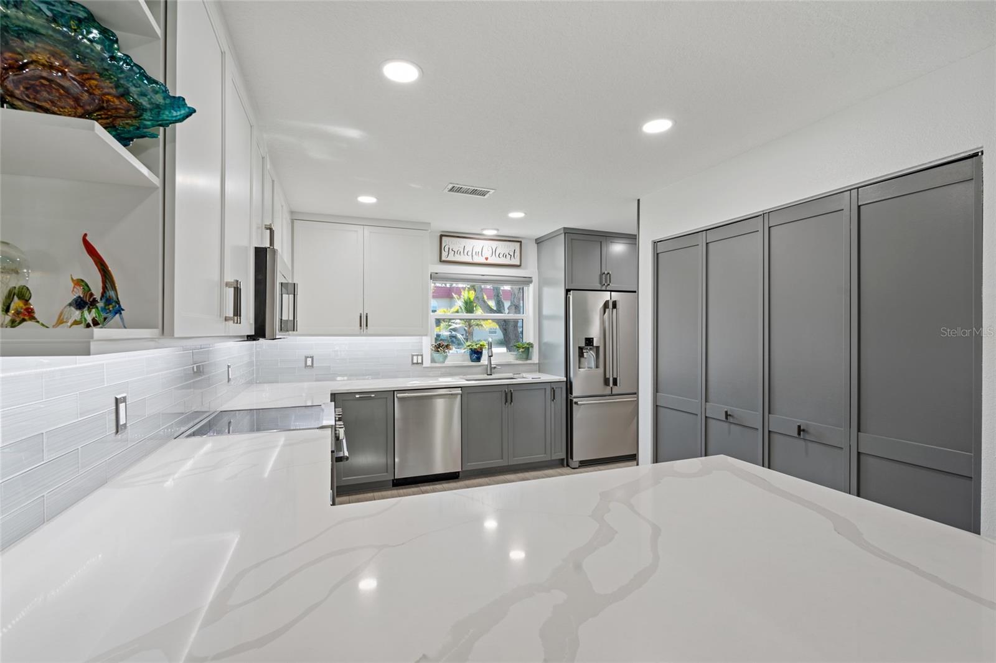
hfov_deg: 96.7
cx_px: 498
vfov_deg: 73.7
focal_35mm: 16
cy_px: 332
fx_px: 443
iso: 100
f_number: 9
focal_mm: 16
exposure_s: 1/1.25
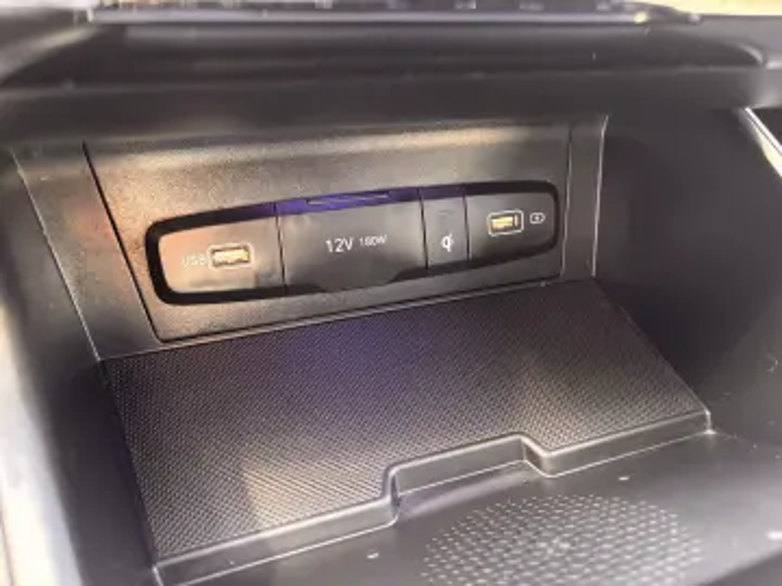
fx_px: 587
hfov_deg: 67.3
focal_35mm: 26
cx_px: 391
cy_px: 293
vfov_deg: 53.1
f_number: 1.6
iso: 640
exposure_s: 1/40
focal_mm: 5.96
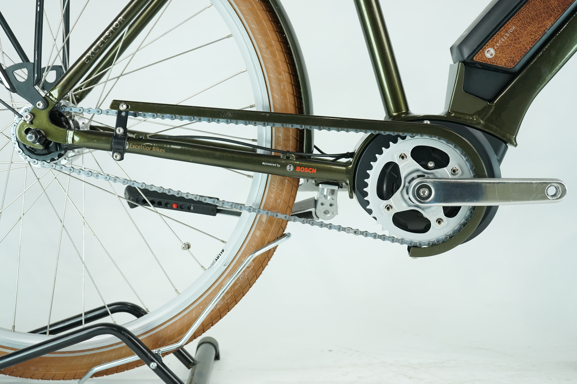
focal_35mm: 55
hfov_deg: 36.2
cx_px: 288
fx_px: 881
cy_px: 192
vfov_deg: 24.6
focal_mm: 55
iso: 1600
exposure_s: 1/200
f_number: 5.6
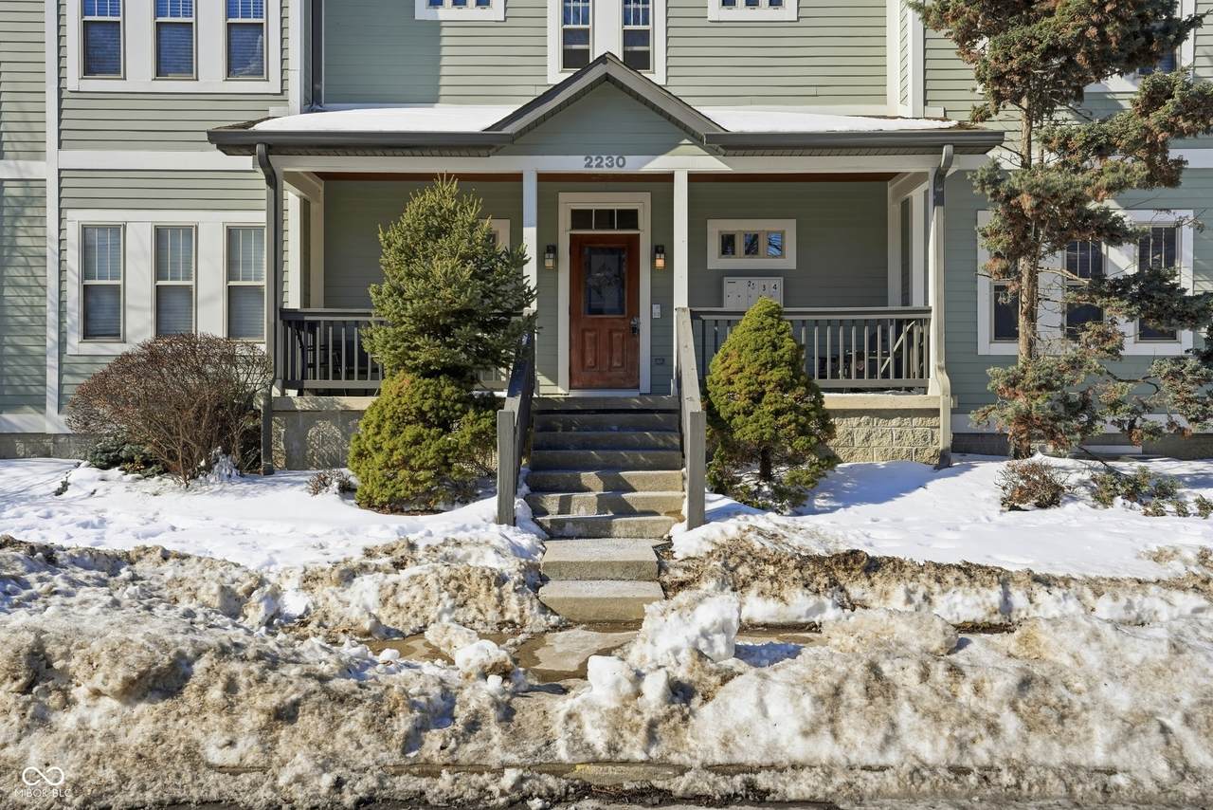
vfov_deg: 41.1
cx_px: 606
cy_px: 405
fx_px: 1078
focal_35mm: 32
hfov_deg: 58.7
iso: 250
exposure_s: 1/2500
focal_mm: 32
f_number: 9
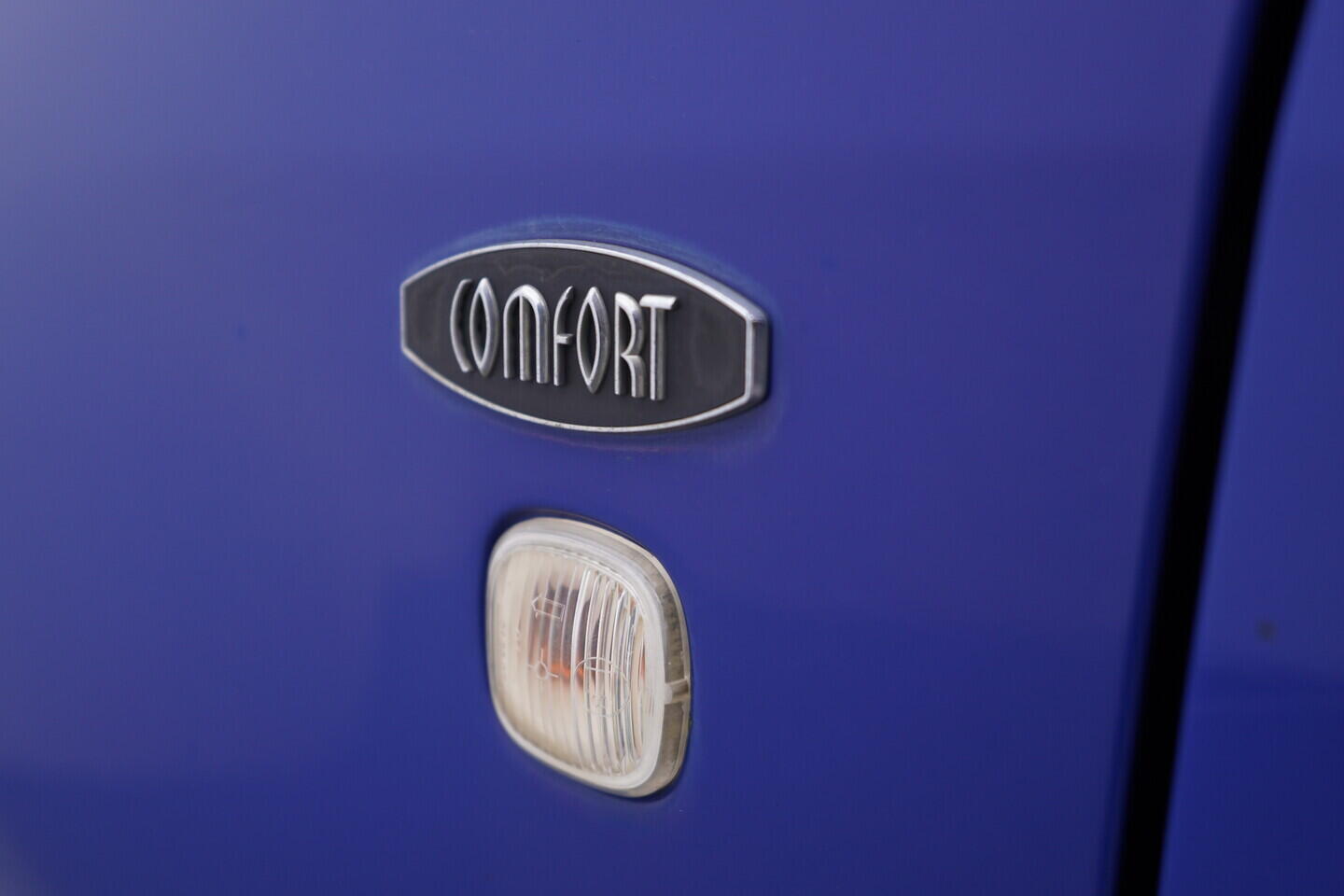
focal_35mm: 36
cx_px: 672
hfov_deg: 53.1
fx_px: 1344
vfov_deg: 36.9
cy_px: 448
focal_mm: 24
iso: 125
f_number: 3.5
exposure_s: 1/60
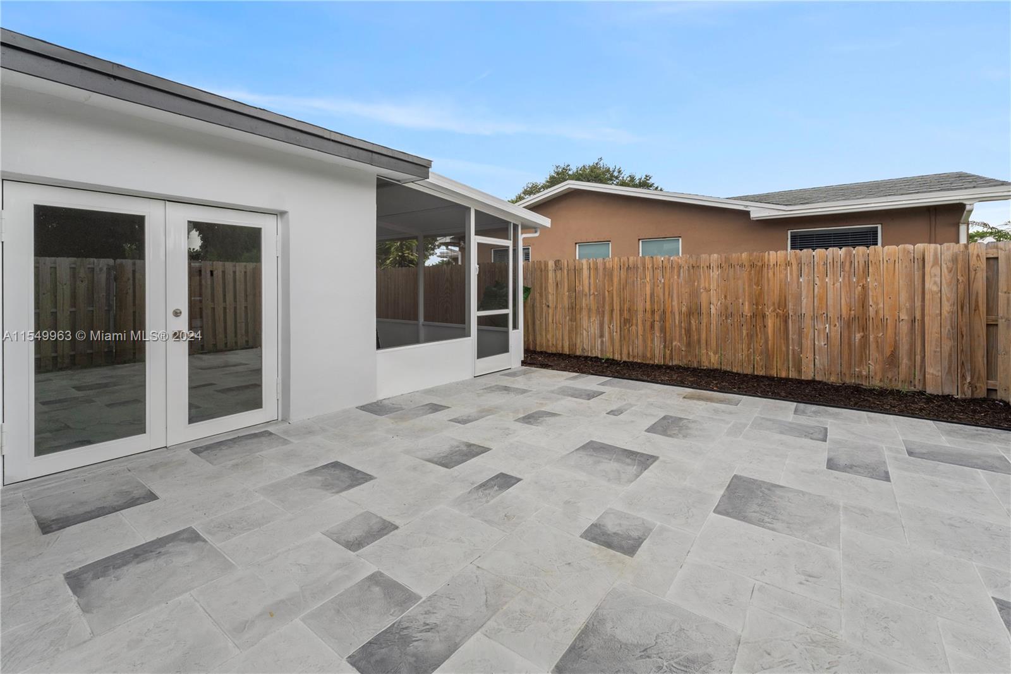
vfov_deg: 77.3
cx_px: 506
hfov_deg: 100.4
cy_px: 337
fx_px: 421
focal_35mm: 15
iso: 100
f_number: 10
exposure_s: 1/40
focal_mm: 10
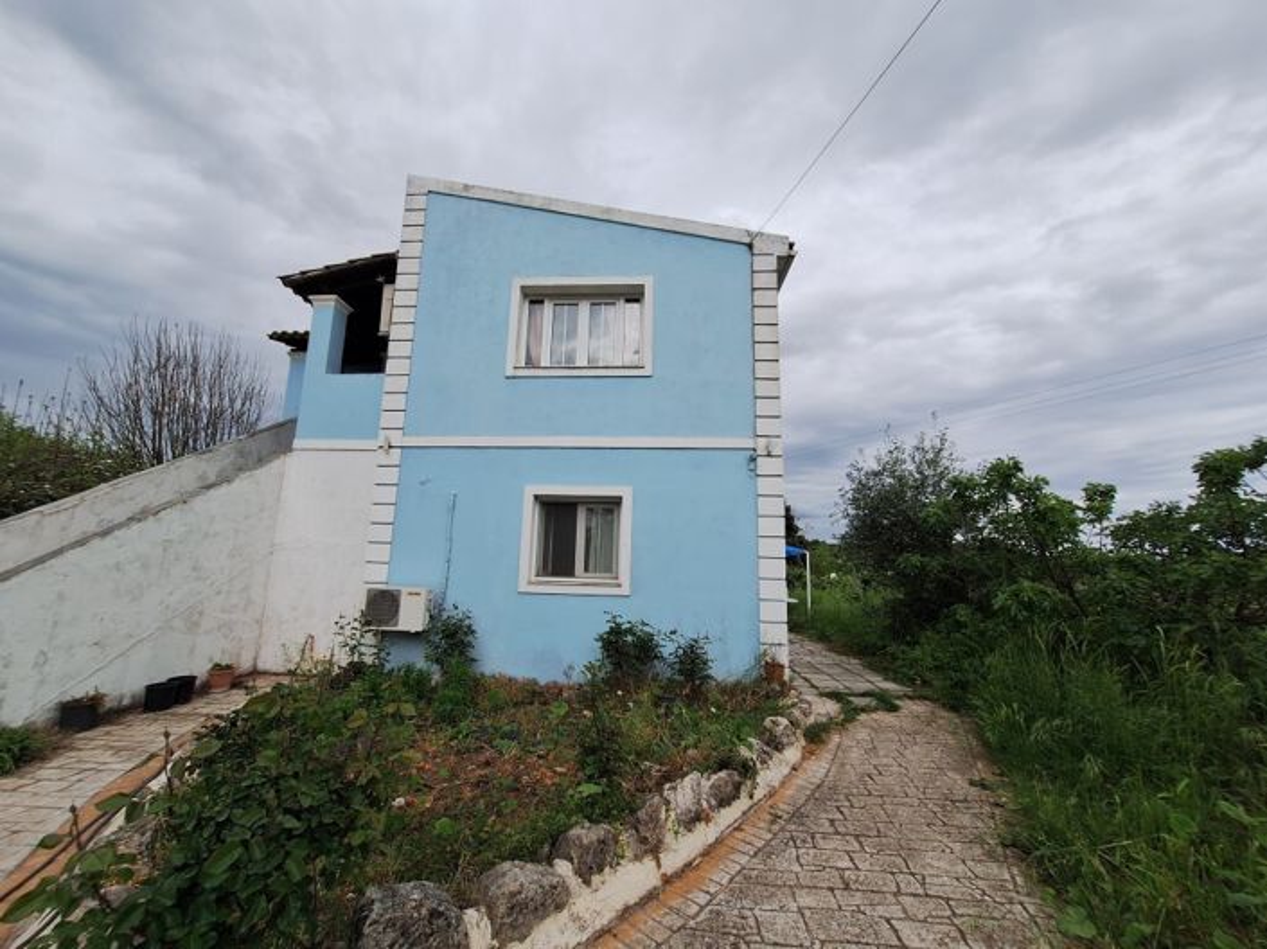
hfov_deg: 106.2
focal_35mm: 13
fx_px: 476
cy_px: 474
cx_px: 634
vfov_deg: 89.9
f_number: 2.2
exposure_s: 1/1653
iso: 40
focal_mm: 1.74
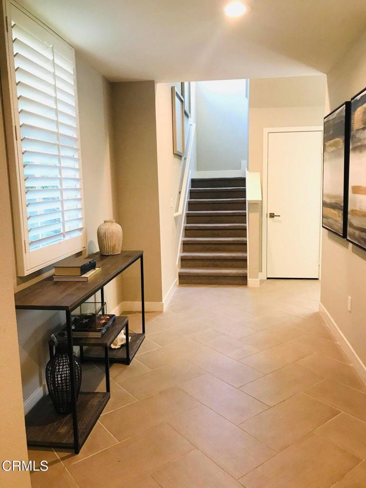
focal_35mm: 28
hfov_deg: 49.7
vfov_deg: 63.4
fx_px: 395
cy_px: 244
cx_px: 183
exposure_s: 1/17
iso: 40
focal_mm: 3.99
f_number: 1.8
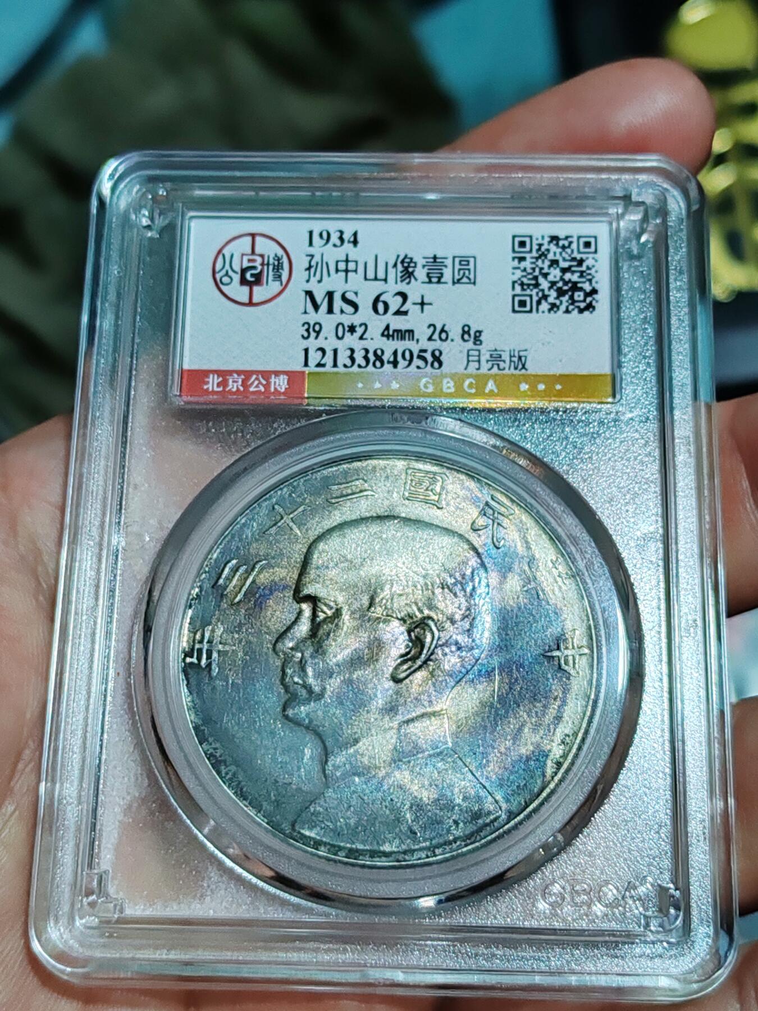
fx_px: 1577
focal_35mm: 54
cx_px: 379
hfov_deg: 27.0
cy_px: 506
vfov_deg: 35.5
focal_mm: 6.12
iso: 800
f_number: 1.9
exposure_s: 1/50
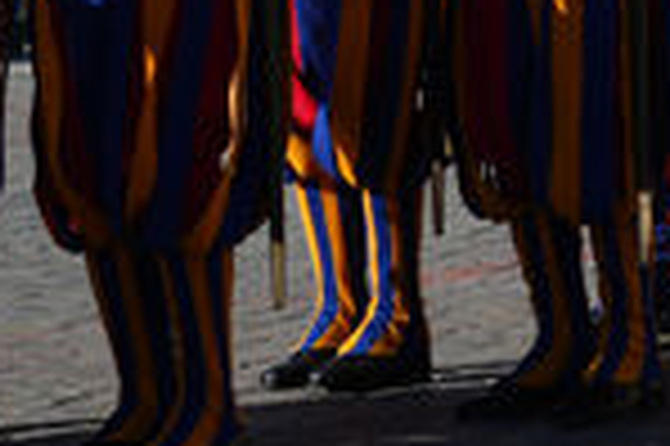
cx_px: 742
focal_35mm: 344
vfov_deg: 3.9
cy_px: -646
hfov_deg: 6.0
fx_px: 6395
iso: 50
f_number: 1.8
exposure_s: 1/2000
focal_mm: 55
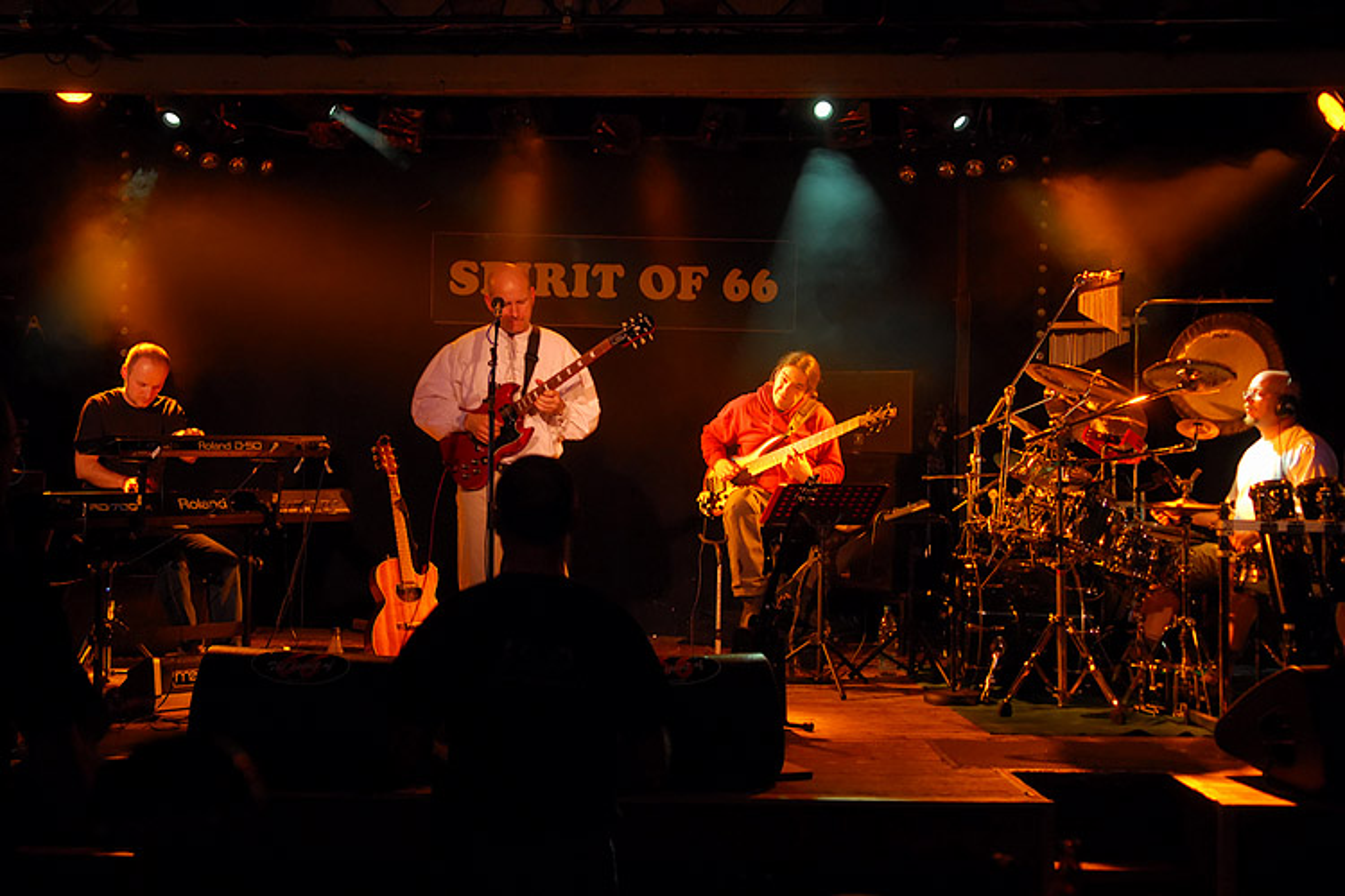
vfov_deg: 34.2
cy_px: 448
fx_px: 1457
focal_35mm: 39
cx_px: 672
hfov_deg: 49.6
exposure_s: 1/40
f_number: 3.2
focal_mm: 26
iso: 500
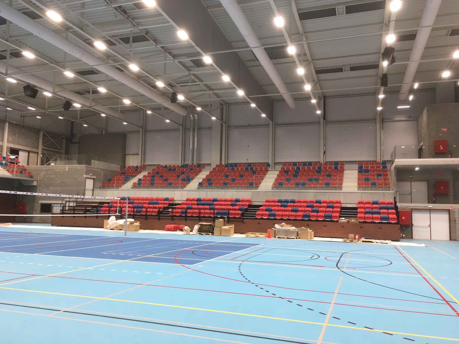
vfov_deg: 48.2
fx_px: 385
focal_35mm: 29
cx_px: 230
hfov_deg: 61.7
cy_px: 172
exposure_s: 1/33
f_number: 2.2
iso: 32
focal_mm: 4.15
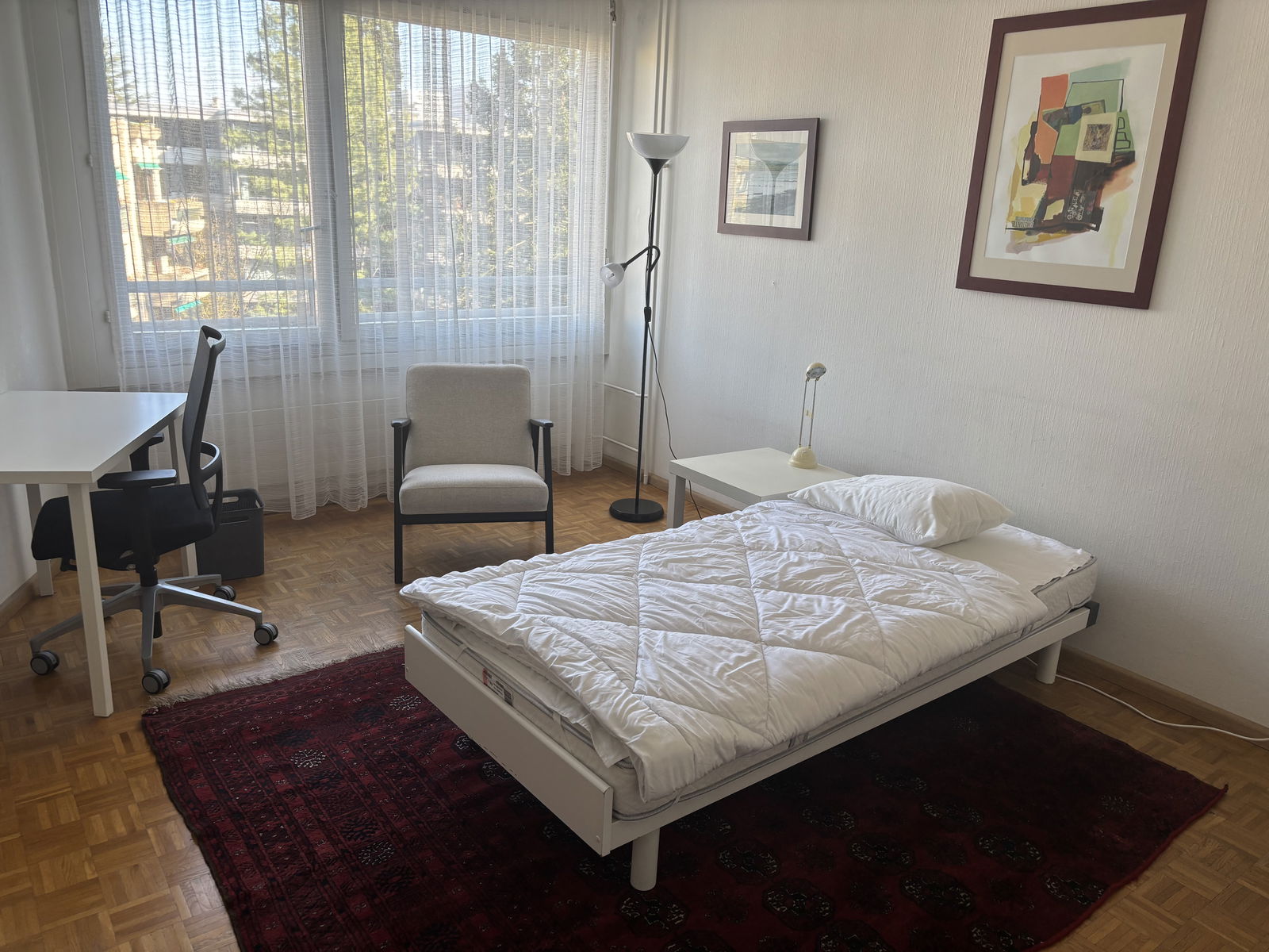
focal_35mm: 26
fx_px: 953
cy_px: 476
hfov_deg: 67.3
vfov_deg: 53.1
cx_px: 634
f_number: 1.6
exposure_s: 1/121
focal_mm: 5.96
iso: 64
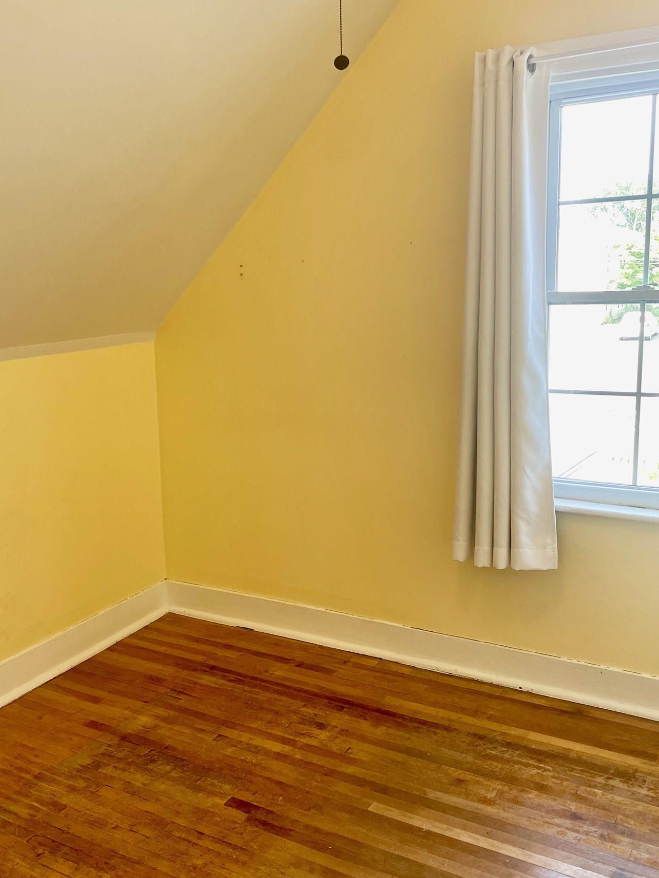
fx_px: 888
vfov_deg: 52.6
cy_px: 445
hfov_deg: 40.5
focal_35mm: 35
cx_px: 255
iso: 100
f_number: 1.6
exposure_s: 1/121
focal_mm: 4.2
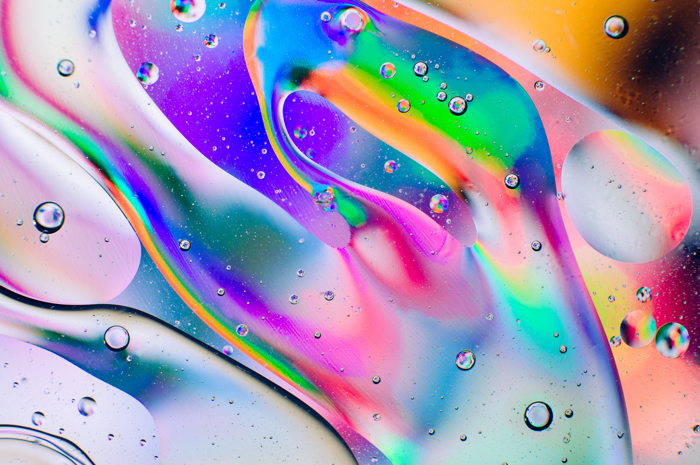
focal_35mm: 75
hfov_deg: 27.0
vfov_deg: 18.1
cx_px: 350
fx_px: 1457
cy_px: 232
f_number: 8
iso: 100
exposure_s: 1/160
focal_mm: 50
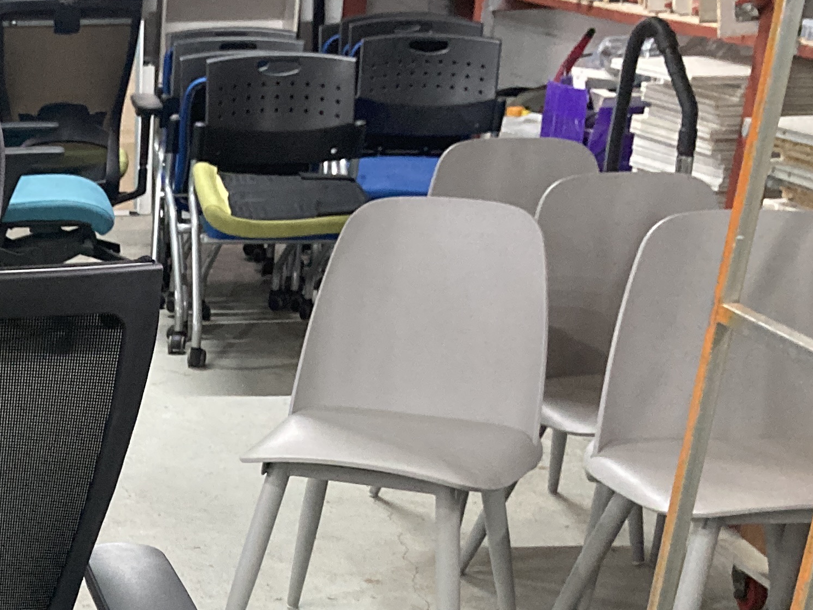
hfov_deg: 23.2
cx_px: -194
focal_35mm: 76
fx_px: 1785
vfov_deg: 18.5
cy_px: 698
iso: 320
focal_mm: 3.99
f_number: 1.8
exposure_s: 1/60
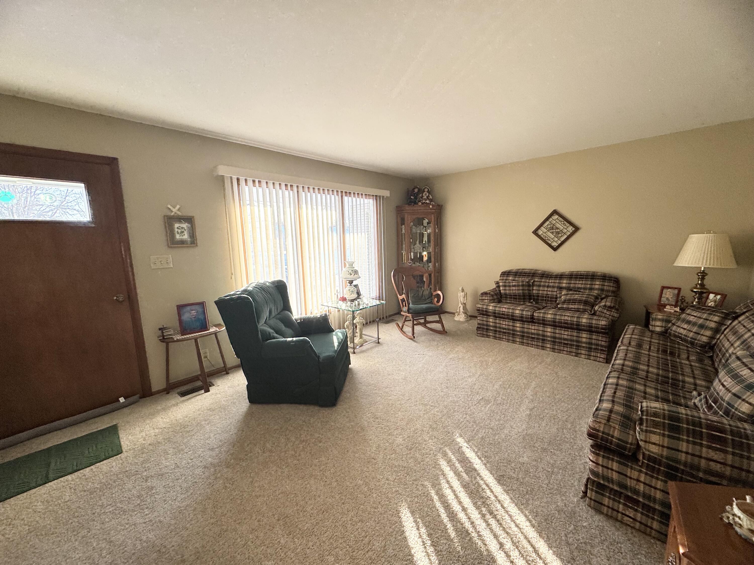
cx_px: 377
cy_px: 282
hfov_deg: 102.1
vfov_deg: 85.7
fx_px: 305
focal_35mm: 14
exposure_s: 1/99
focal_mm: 2.22
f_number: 2.2
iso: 64
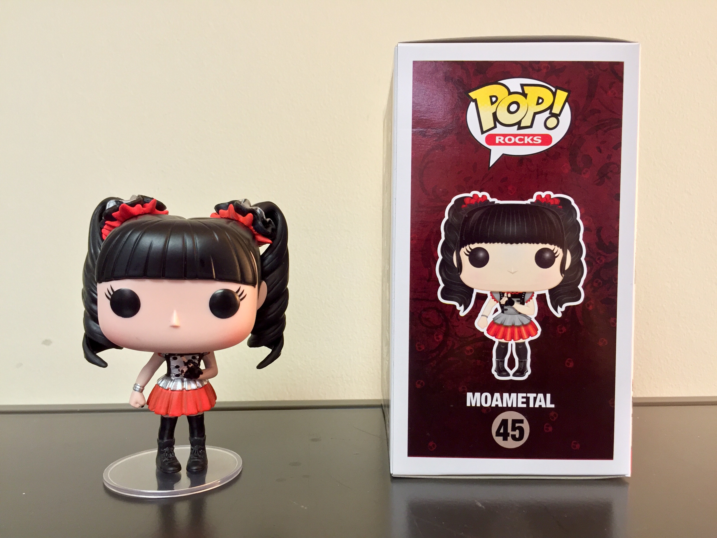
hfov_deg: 61.7
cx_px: 358
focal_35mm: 29
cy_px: 269
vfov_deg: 48.2
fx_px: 601
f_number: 2.2
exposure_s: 1/30
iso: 160
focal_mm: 4.15
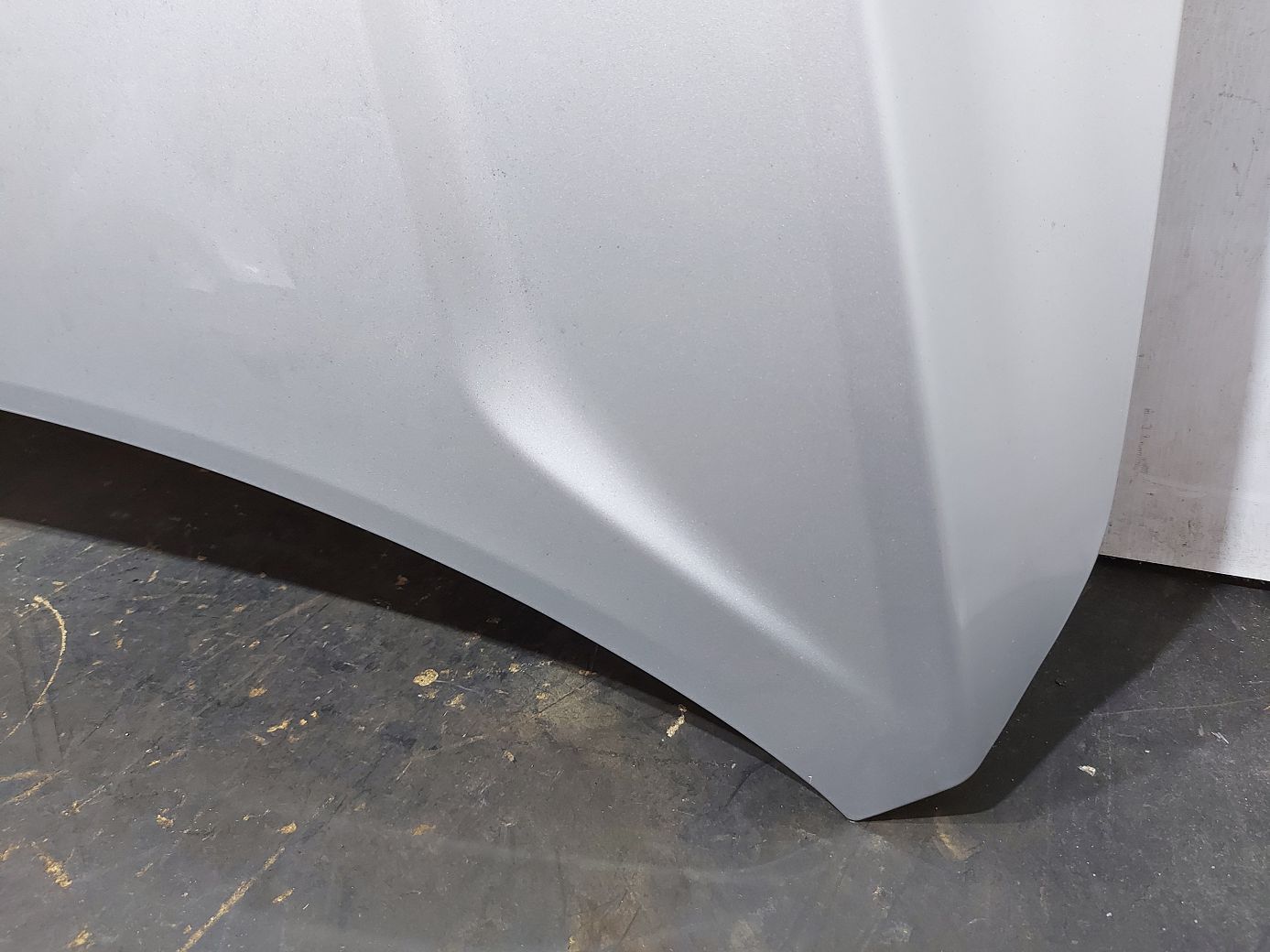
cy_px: 476
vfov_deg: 56.8
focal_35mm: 24
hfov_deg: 71.6
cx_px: 635
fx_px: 880
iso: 250
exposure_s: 1/33
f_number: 1.8
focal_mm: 5.23
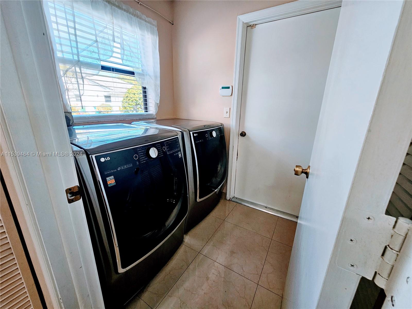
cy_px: 154
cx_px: 206
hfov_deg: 106.2
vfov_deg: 89.9
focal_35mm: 13
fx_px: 155
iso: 125
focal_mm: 2.2
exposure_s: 1/60
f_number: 2.2
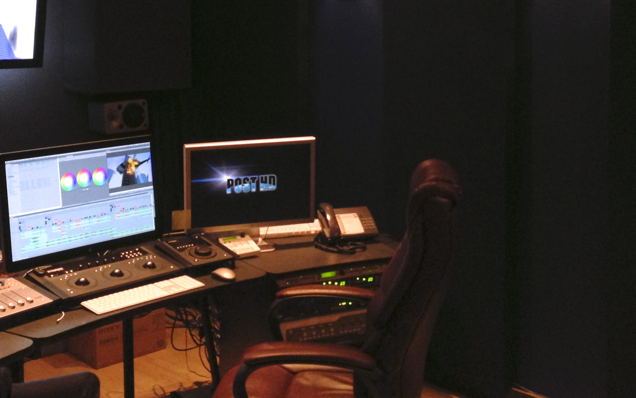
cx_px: 271
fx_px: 953
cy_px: 85
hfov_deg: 36.8
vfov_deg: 23.2
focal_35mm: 55
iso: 250
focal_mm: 4.13
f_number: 2.4
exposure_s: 1/20
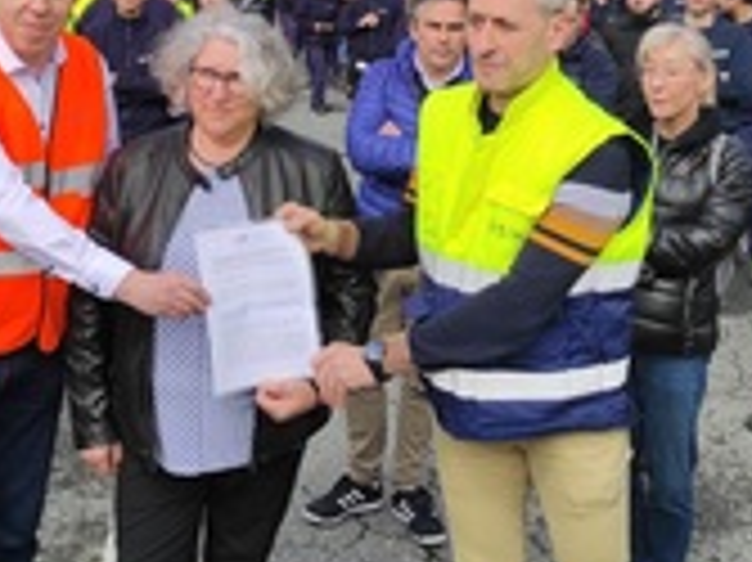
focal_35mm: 52
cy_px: 63
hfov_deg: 36.6
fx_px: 1129
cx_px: 275
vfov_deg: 27.1
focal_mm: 5.43
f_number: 1.89
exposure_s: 1/2036
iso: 100
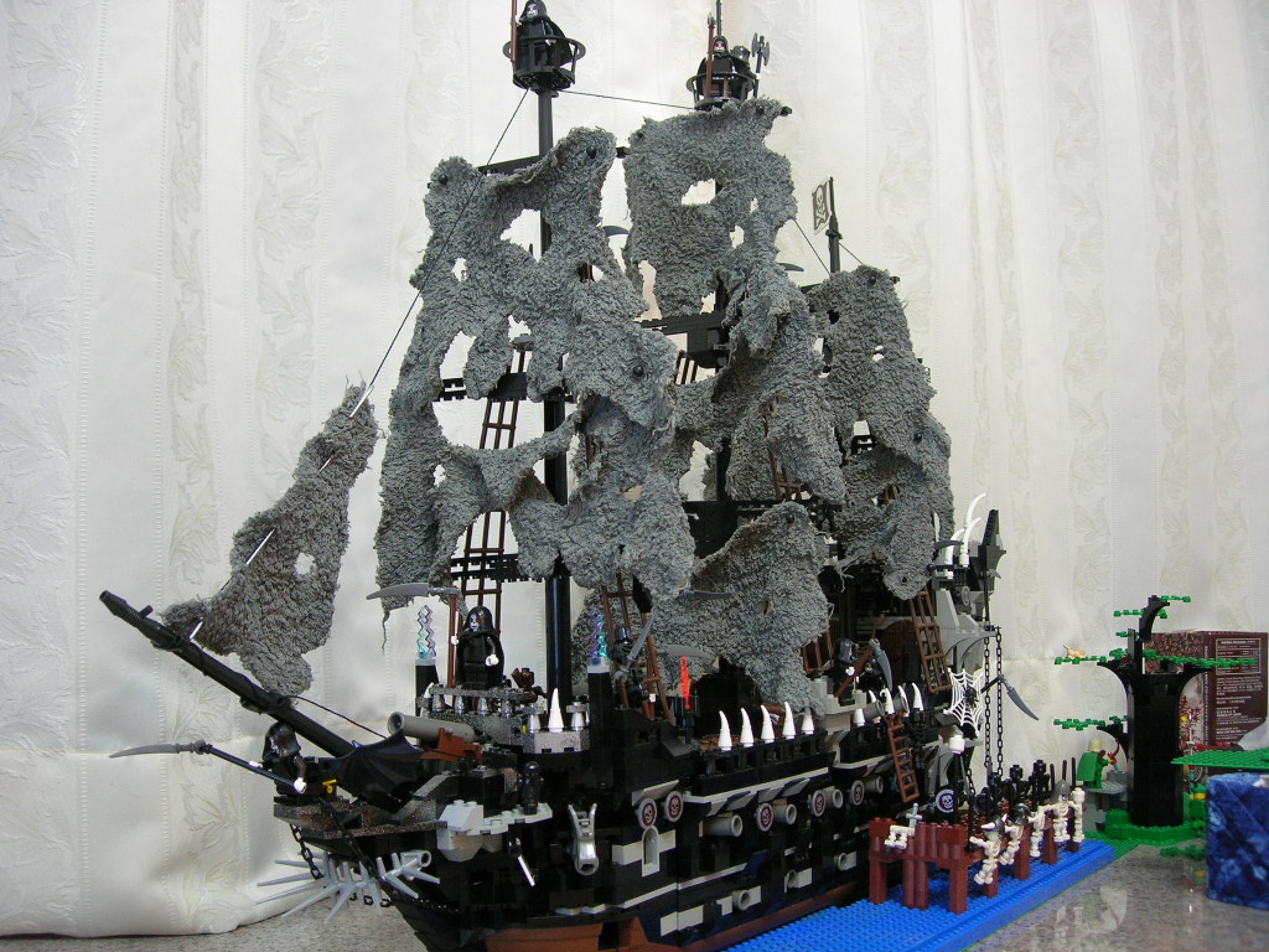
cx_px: 634
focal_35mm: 38
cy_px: 476
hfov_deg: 49.0
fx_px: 1393
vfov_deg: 37.7
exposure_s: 1/3.9
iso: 99
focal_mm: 7.8
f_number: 2.8
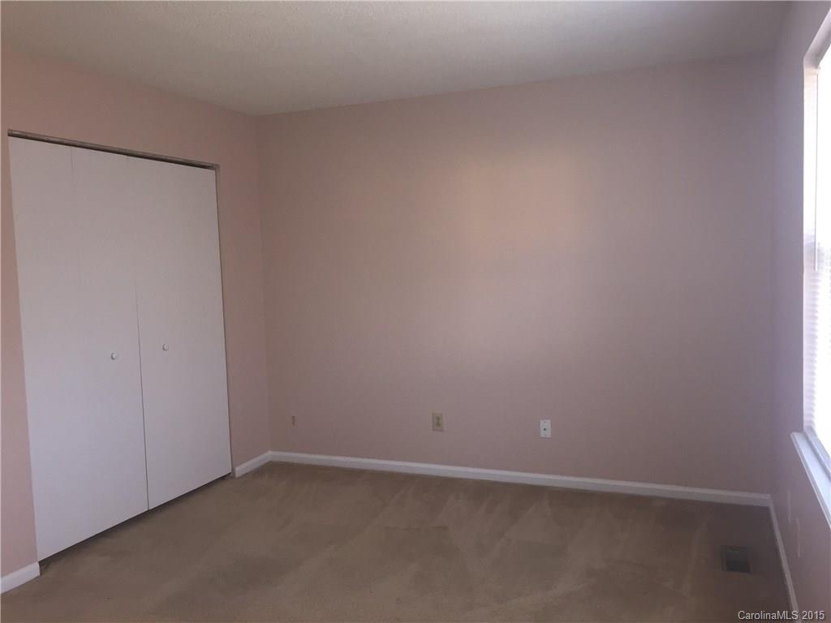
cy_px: 312
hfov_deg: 61.7
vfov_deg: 48.2
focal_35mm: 29
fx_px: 696
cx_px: 416
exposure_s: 1/30
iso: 125
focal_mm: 4.15
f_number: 2.2
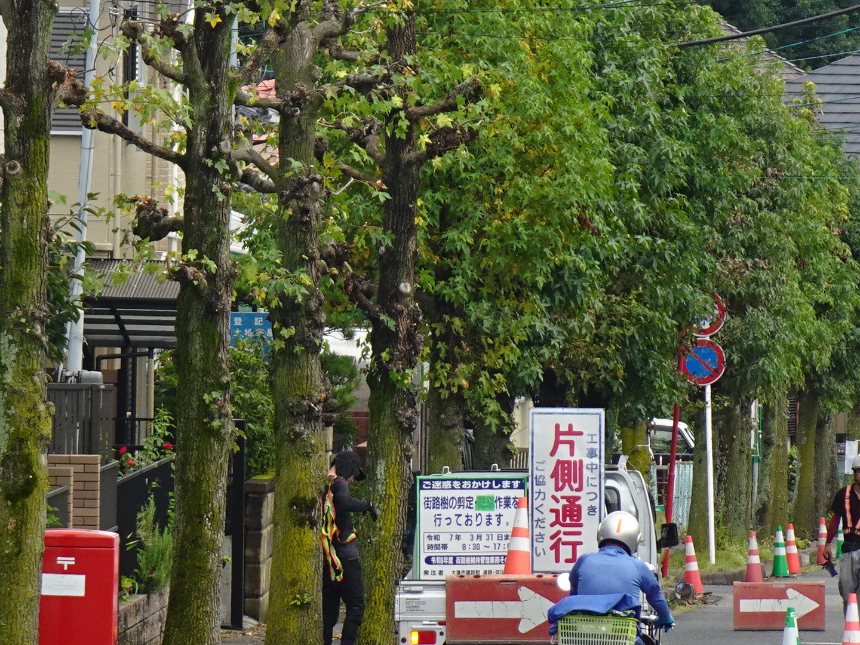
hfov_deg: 3.4
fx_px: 14484
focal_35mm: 583
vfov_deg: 2.6
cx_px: 486
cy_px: 167
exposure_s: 1/250
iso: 160
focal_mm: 52.58
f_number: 6.3
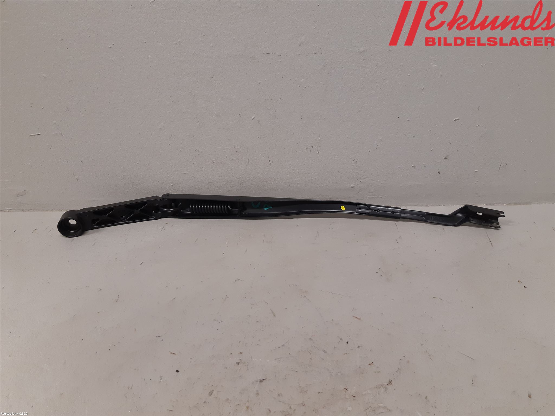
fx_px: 417
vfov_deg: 53.1
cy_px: 208
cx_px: 278
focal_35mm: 26
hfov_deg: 67.3
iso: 125
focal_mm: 3.93
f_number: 1.7
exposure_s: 1/50
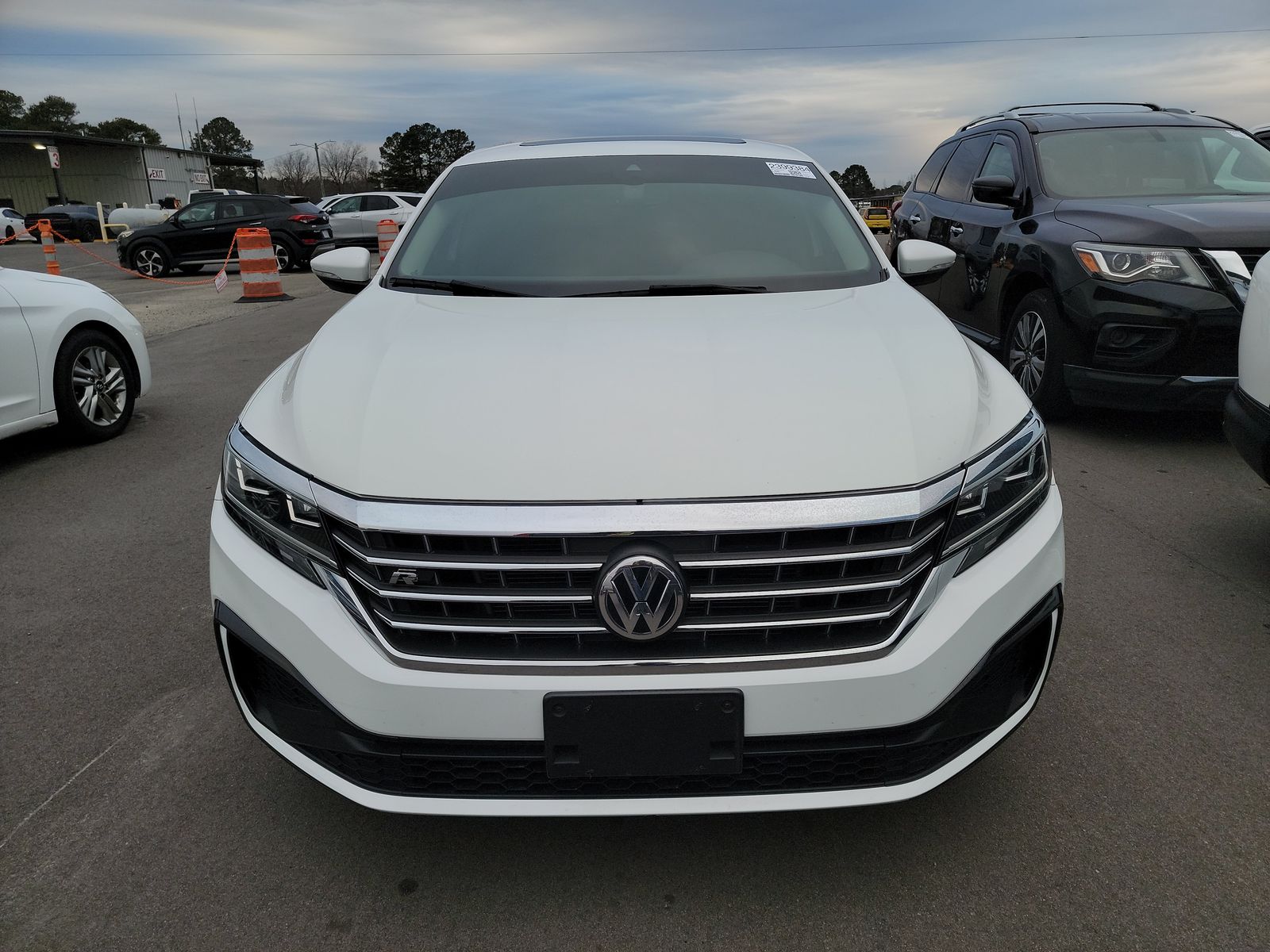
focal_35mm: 24
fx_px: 881
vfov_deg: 56.8
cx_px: 635
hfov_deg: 71.6
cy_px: 476
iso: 50
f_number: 1.8
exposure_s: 1/123
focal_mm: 6.7
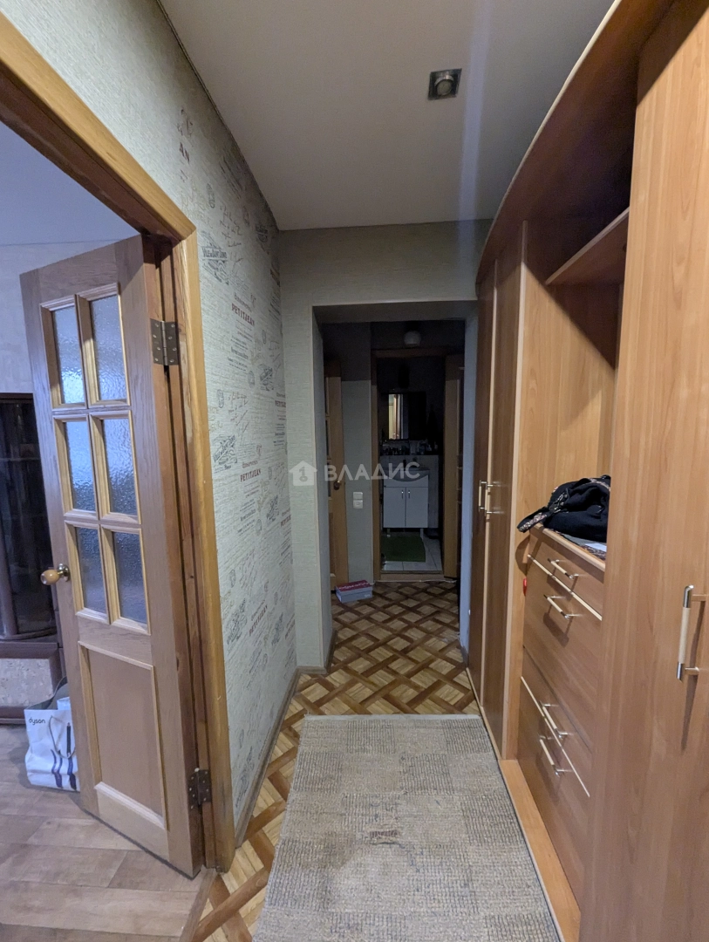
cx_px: 354
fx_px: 354
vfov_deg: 106.1
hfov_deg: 90.1
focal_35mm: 13
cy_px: 471
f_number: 2.2
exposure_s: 1/25
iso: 742
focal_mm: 1.95
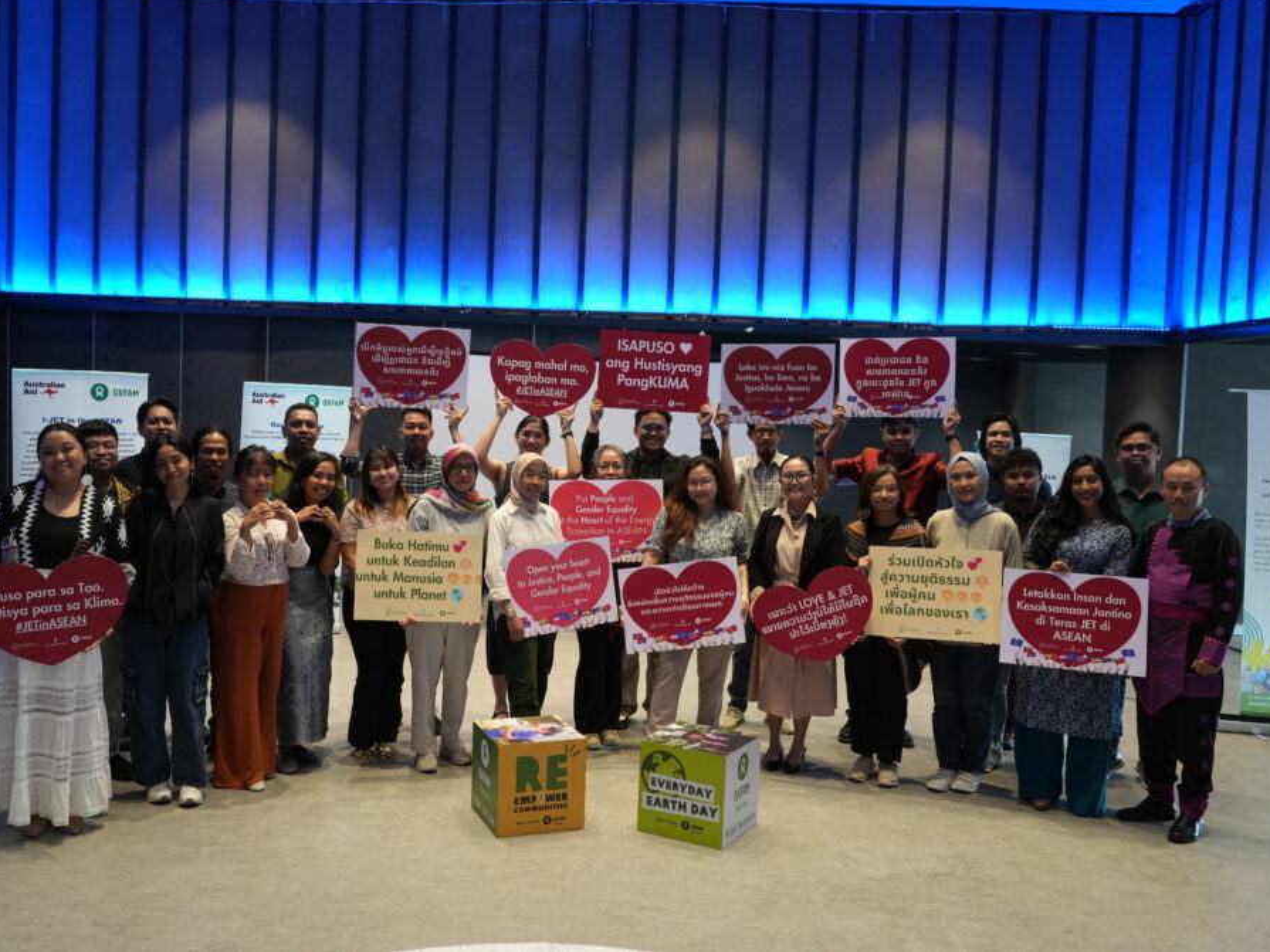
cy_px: 469
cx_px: 562
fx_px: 1211
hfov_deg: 55.2
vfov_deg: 42.9
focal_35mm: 33
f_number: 7.1
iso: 2500
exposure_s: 1/60
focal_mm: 30
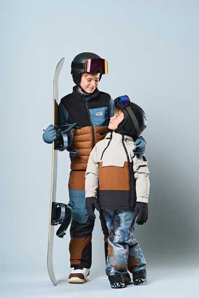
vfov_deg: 17.4
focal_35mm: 118
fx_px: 979
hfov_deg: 11.6
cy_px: 149
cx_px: 100
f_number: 9
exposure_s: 1/400
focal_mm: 118
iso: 500
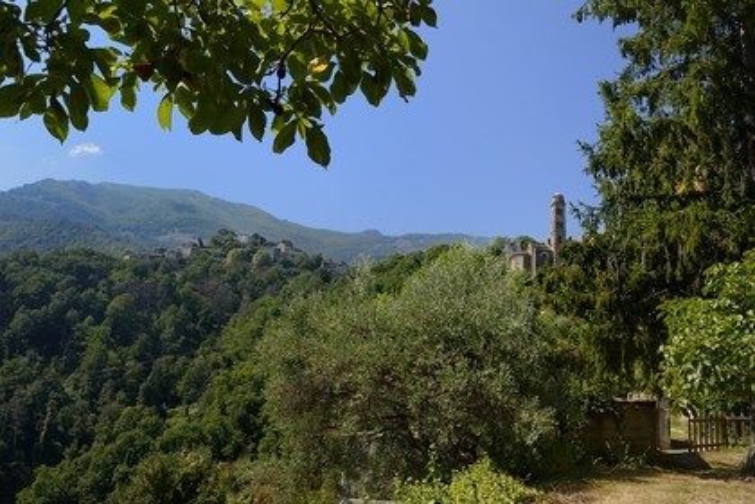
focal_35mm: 29
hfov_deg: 63.7
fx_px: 608
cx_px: 378
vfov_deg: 45.0
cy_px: 252
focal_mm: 29
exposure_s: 1/200
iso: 200
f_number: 11
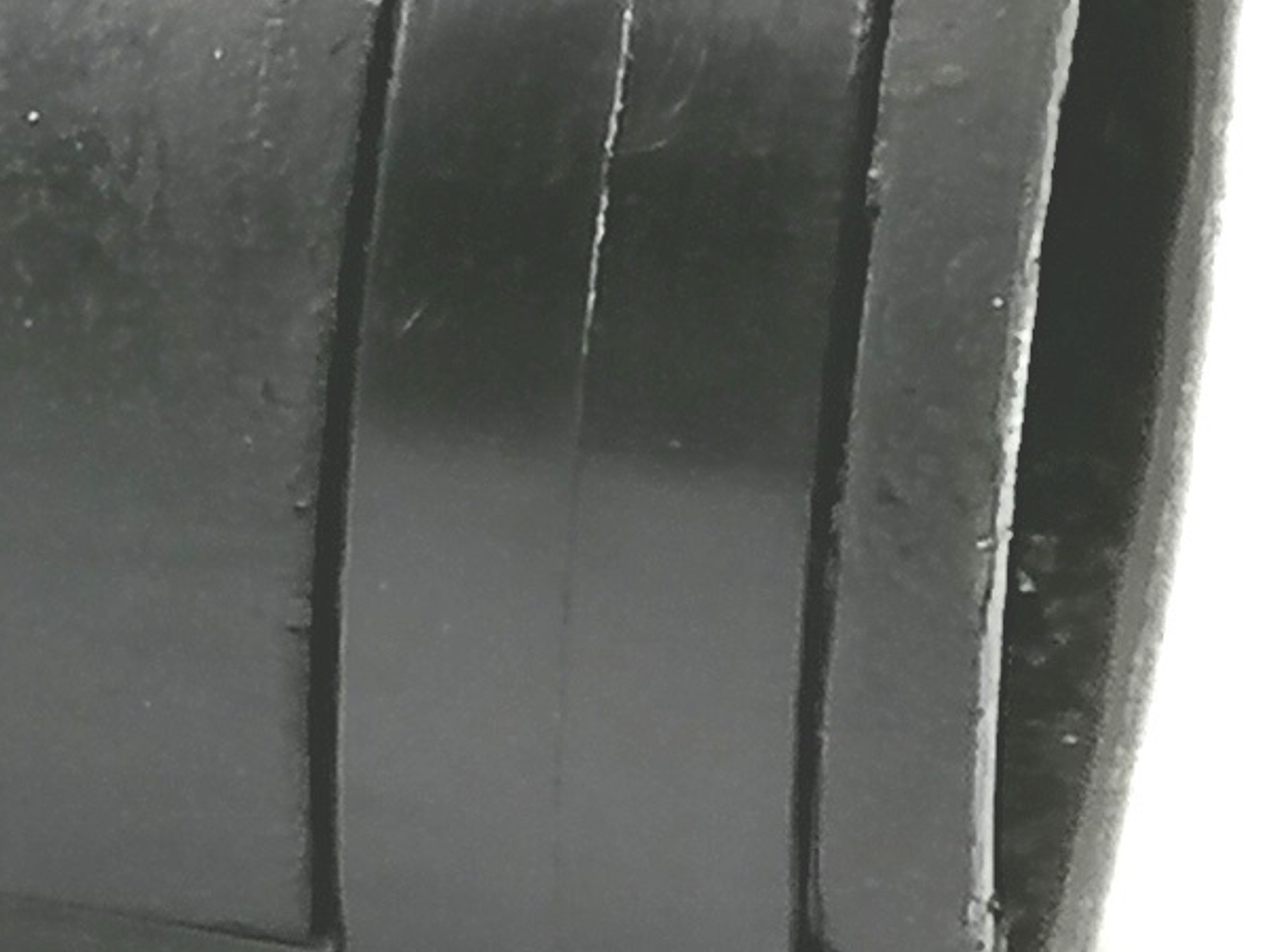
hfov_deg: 6.7
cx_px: -2337
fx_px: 10010
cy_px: 357
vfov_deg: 5.4
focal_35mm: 273
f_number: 1.8
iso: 64
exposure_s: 1/100
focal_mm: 5.3
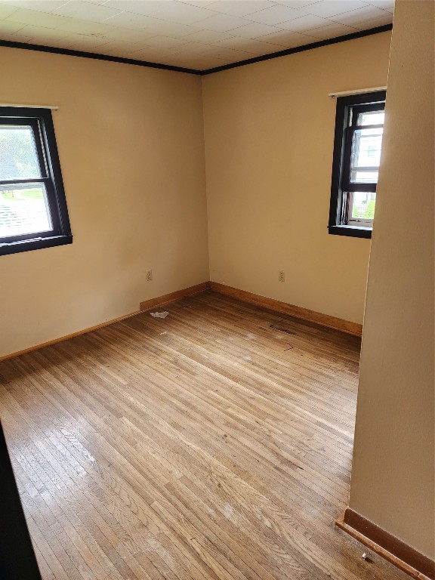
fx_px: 385
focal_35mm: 23
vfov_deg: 73.9
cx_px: 218
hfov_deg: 58.9
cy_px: 290
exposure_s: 1/120
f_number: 1.8
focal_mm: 6.4
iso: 250
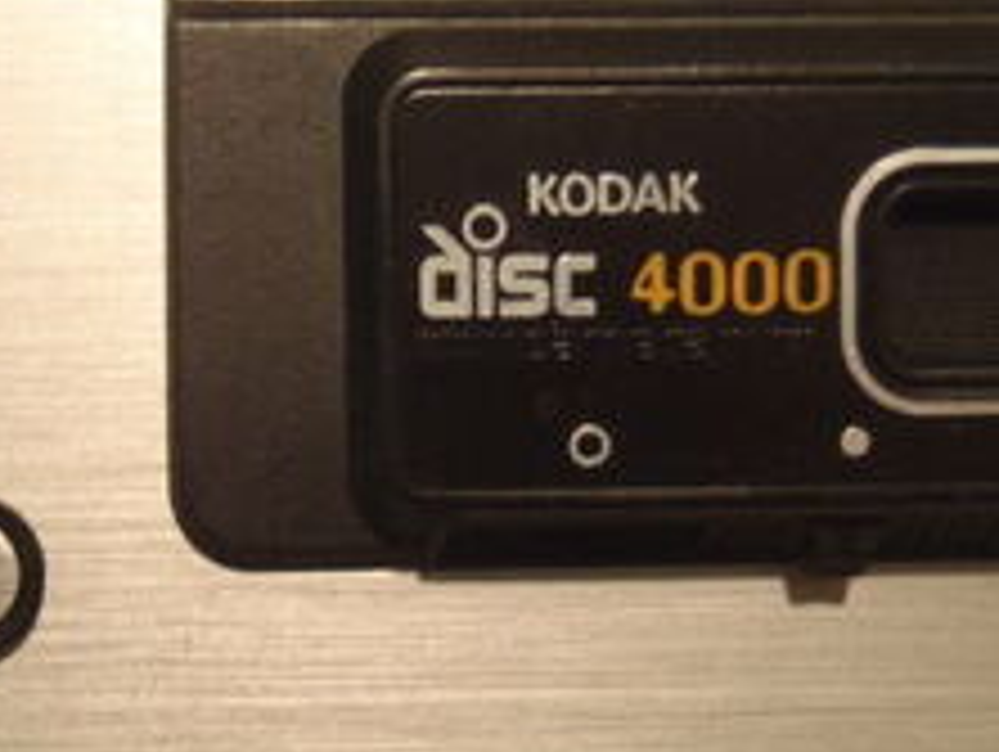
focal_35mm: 82
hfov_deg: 23.5
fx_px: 2369
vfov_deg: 18.0
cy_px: 284
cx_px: 230
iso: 200
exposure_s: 1/6
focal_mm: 6.83
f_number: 4.6
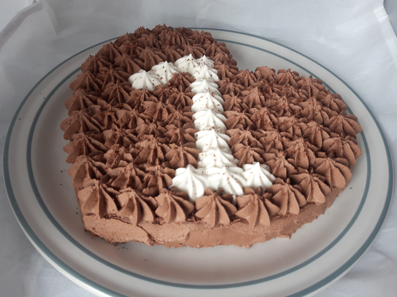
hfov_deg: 67.3
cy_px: 148
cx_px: 198
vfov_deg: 53.1
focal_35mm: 26
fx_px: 298
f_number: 1.7
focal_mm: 3.92
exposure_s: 1/60
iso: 59
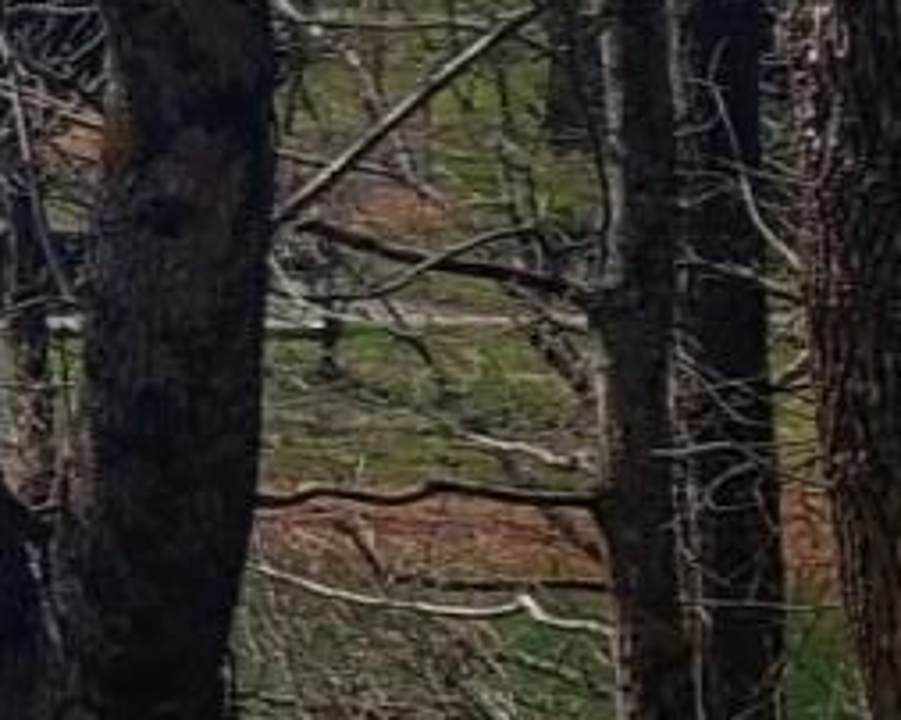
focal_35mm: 201
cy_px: 86
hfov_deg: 7.6
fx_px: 5356
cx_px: -2290
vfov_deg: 7.7
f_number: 2.4
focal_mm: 4.3
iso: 50
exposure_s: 1/1680
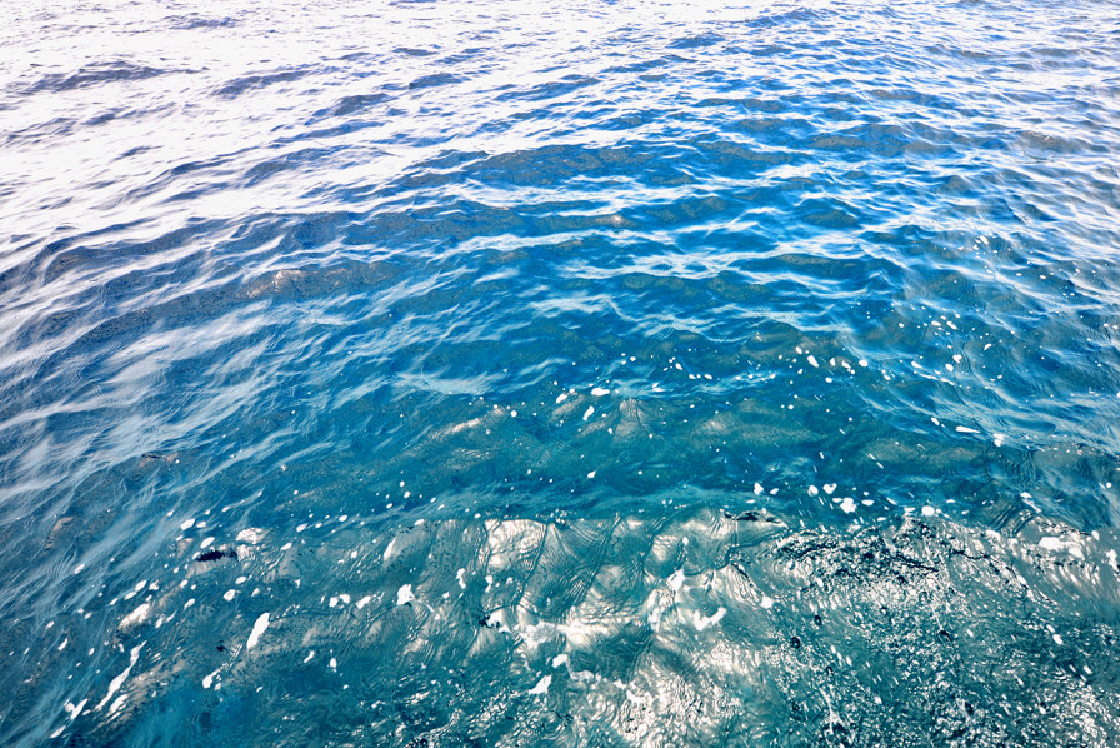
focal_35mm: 16
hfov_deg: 96.2
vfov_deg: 73.8
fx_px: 498
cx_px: 629
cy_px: 390
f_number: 8
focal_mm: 14
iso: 200
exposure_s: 1/250
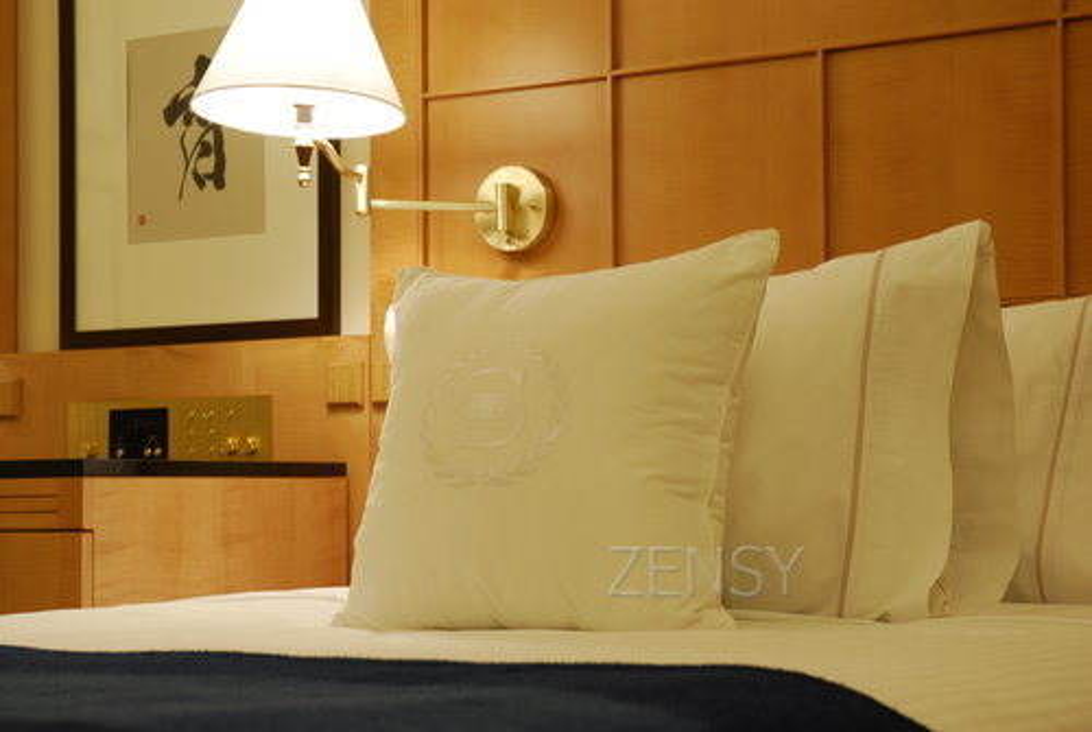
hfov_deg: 28.0
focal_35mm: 72
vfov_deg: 19.0
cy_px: 366
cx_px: 546
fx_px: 2187
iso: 100
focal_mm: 48
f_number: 8
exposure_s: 1/2
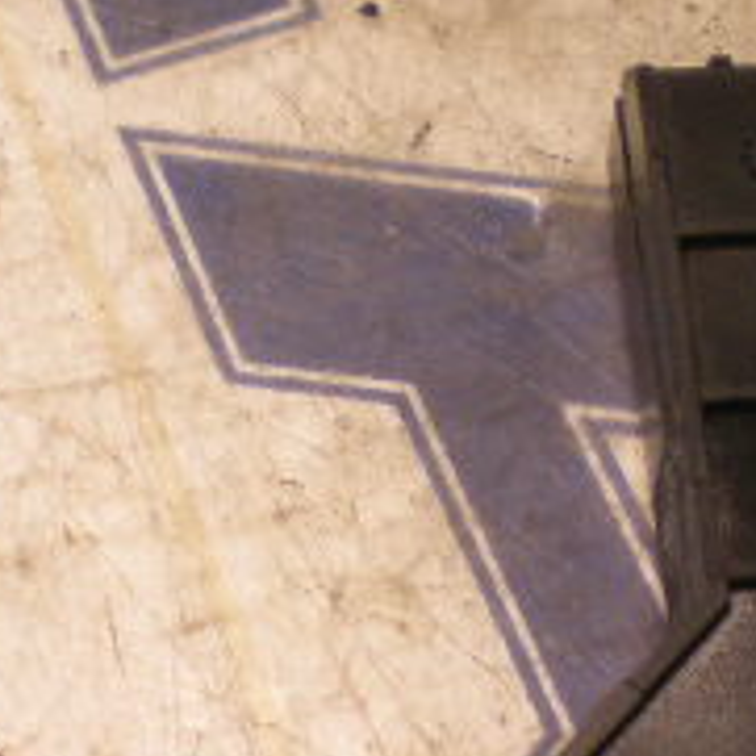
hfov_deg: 14.6
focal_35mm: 119
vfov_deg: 14.6
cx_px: 205
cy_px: 422
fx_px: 2940
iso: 111
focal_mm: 6.3
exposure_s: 1/49.3
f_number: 3.1
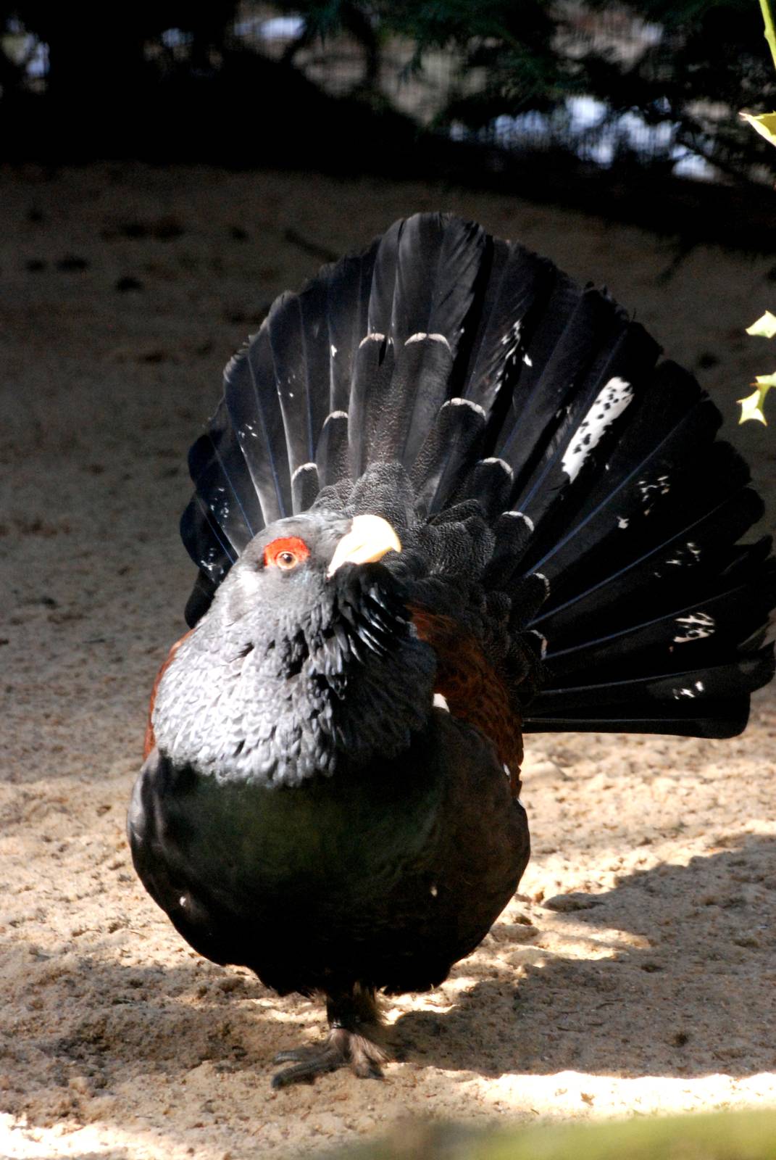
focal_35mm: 255
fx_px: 8221
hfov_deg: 5.4
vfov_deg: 8.1
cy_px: 580
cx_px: 388
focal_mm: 170
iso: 1600
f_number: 9
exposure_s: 1/160
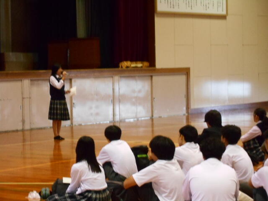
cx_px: 134
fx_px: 1006
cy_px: 100
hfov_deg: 15.2
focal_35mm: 130
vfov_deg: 11.4
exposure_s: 1/15
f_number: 6.5
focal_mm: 23
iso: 800
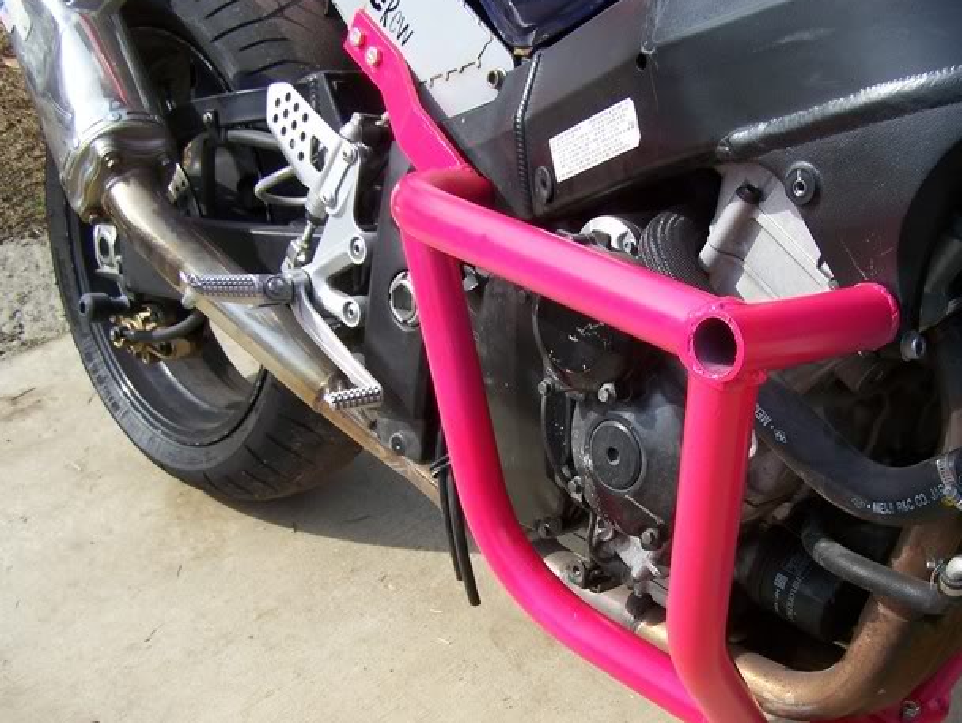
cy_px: 464
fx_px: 1391
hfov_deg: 37.9
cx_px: 608
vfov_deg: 29.0
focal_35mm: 50
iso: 80
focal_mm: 6.3
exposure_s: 1/800
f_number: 2.8
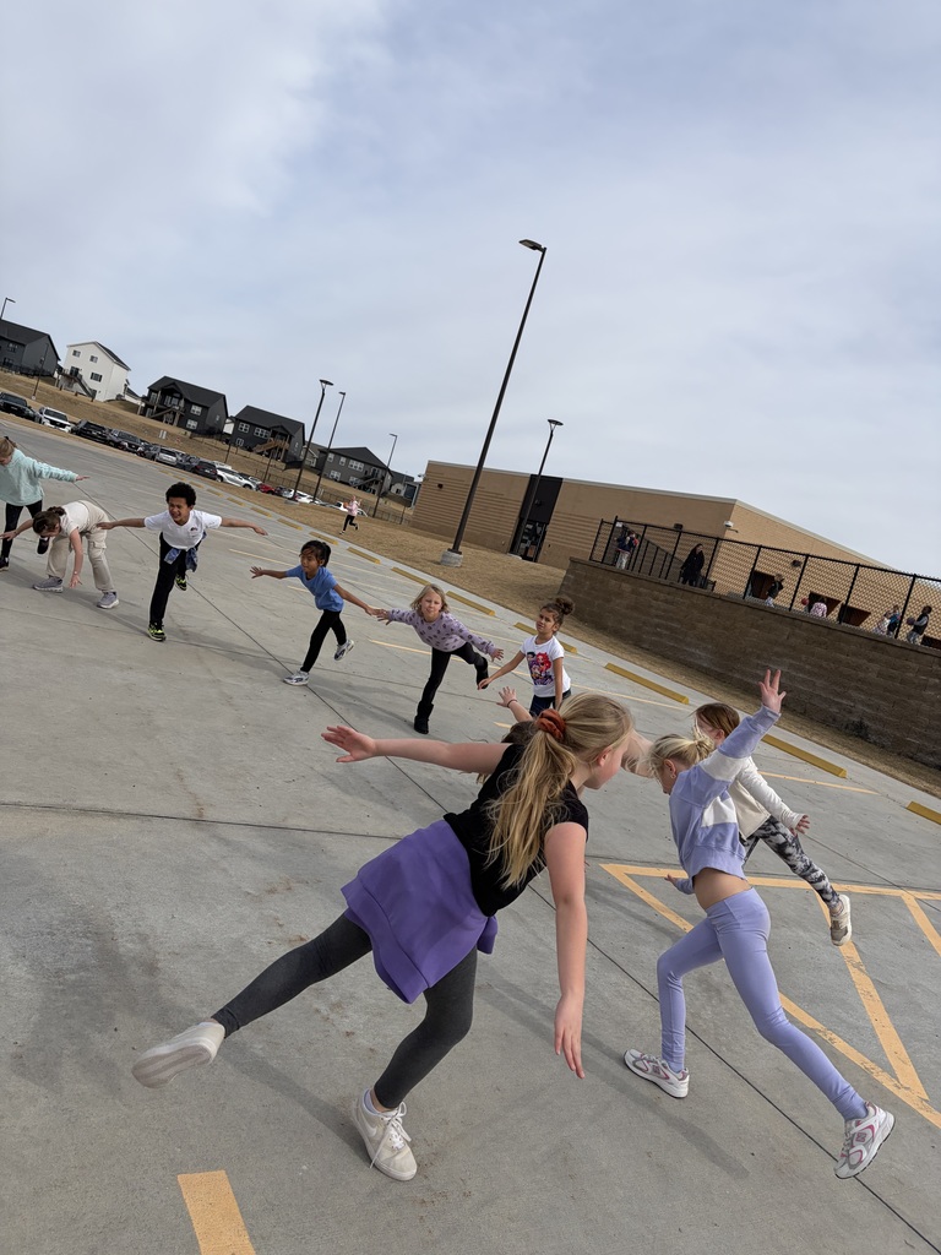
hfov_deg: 53.1
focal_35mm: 26
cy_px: 628
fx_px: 942
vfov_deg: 67.3
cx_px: 470
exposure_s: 1/6993
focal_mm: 5.96
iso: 64
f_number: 1.6
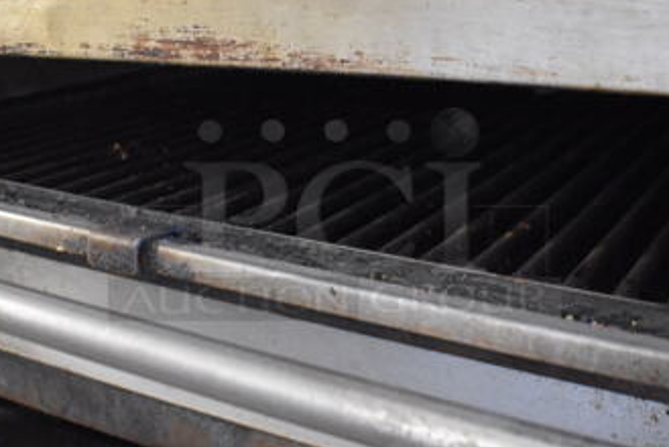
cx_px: 336
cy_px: 213
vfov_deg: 27.0
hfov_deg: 39.6
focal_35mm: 50
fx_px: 930
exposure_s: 1/25
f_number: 3.5
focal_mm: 18
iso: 3200
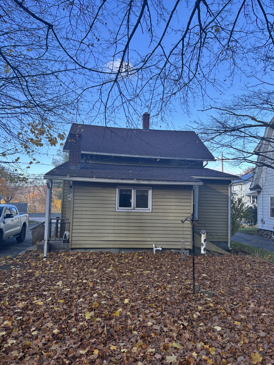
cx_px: 137
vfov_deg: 67.3
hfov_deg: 53.1
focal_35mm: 26
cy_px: 182
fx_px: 274
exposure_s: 1/818
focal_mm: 5.96
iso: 50
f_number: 1.6
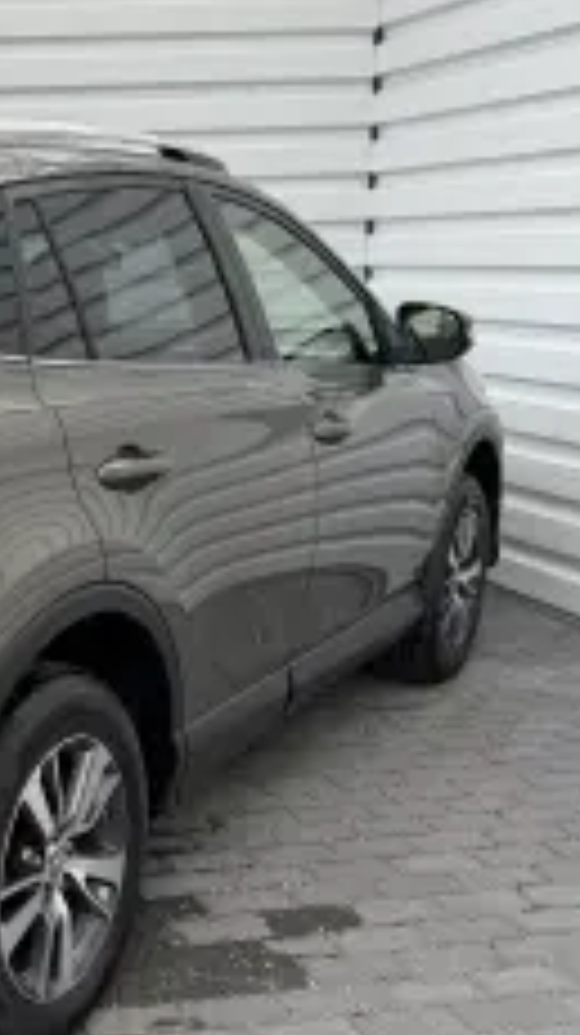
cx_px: -166
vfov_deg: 49.3
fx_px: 1123
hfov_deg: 25.2
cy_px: 585
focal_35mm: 41
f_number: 1.78
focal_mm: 6.76
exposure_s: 1/943
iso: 80
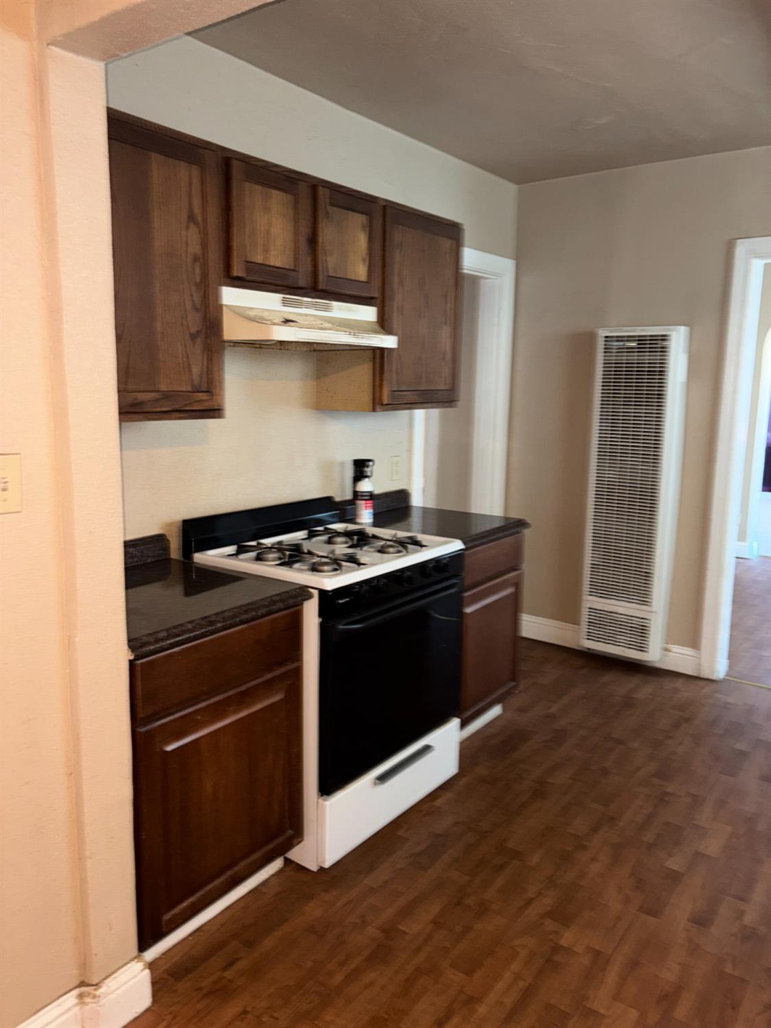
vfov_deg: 67.3
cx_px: 386
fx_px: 772
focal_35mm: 26
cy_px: 514
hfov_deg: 53.1
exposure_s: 1/7
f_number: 1.6
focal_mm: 5.96
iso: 80
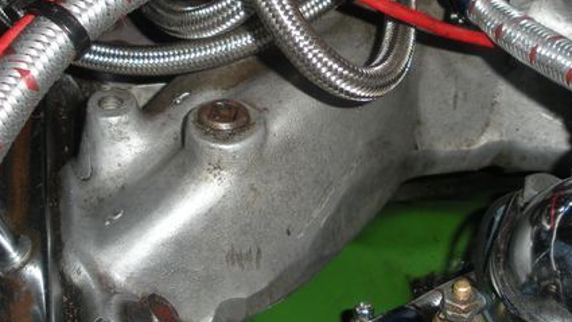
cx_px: 342
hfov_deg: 35.3
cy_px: 78
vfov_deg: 20.2
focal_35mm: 59
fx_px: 895
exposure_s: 1/60
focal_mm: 6.3
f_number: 3.5
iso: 64
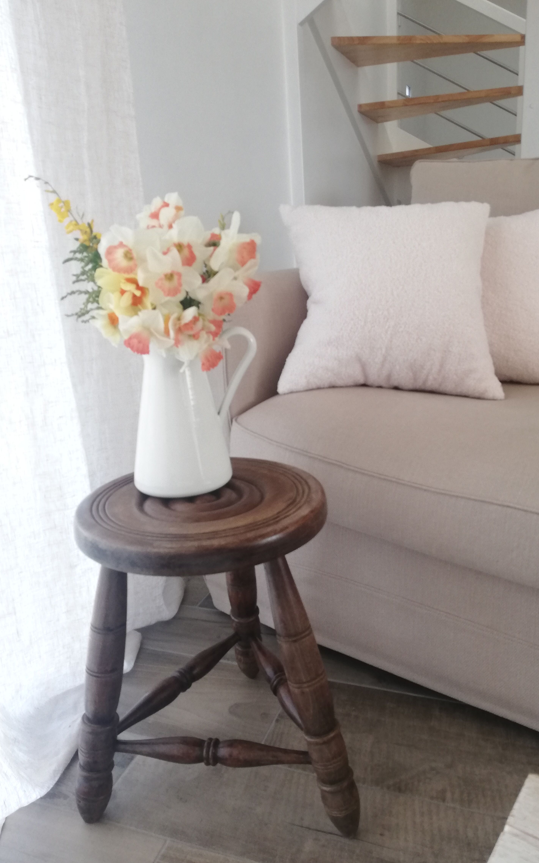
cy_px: 426
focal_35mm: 28
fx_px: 658
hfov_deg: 44.4
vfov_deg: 66.5
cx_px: 304
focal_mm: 3.81
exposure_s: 1/50
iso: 160
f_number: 2.2
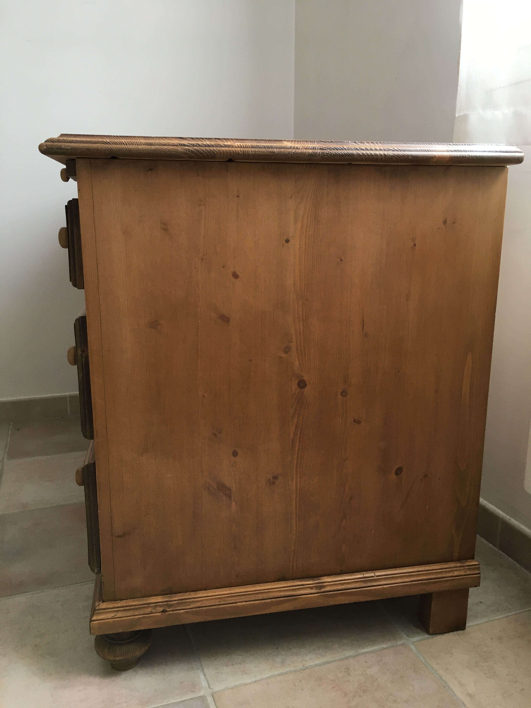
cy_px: 354
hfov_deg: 48.2
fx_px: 593
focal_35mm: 29
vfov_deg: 61.7
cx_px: 266
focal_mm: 4.15
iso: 50
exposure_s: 1/33
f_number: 2.2
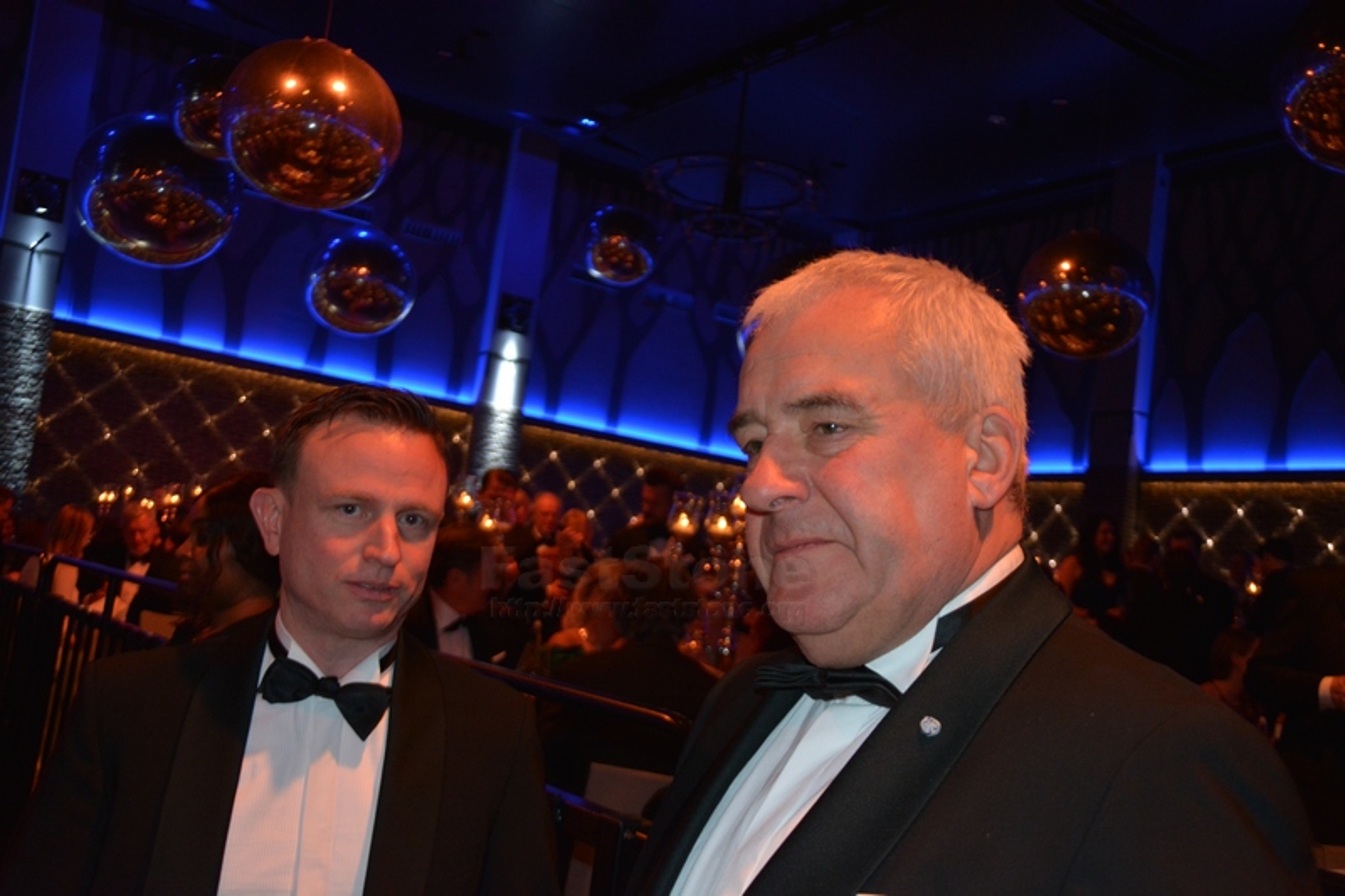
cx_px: 672
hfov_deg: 51.3
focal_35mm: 38
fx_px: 1401
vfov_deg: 35.5
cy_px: 448
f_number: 4
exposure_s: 1/60
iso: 1100
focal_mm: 25
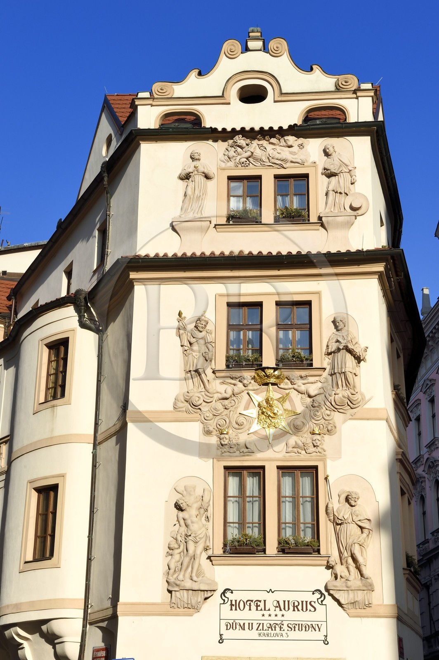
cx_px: 220
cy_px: 330
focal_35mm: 58
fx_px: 1063
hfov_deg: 23.3
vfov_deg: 34.5
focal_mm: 58
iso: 200
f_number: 16
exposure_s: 1/200
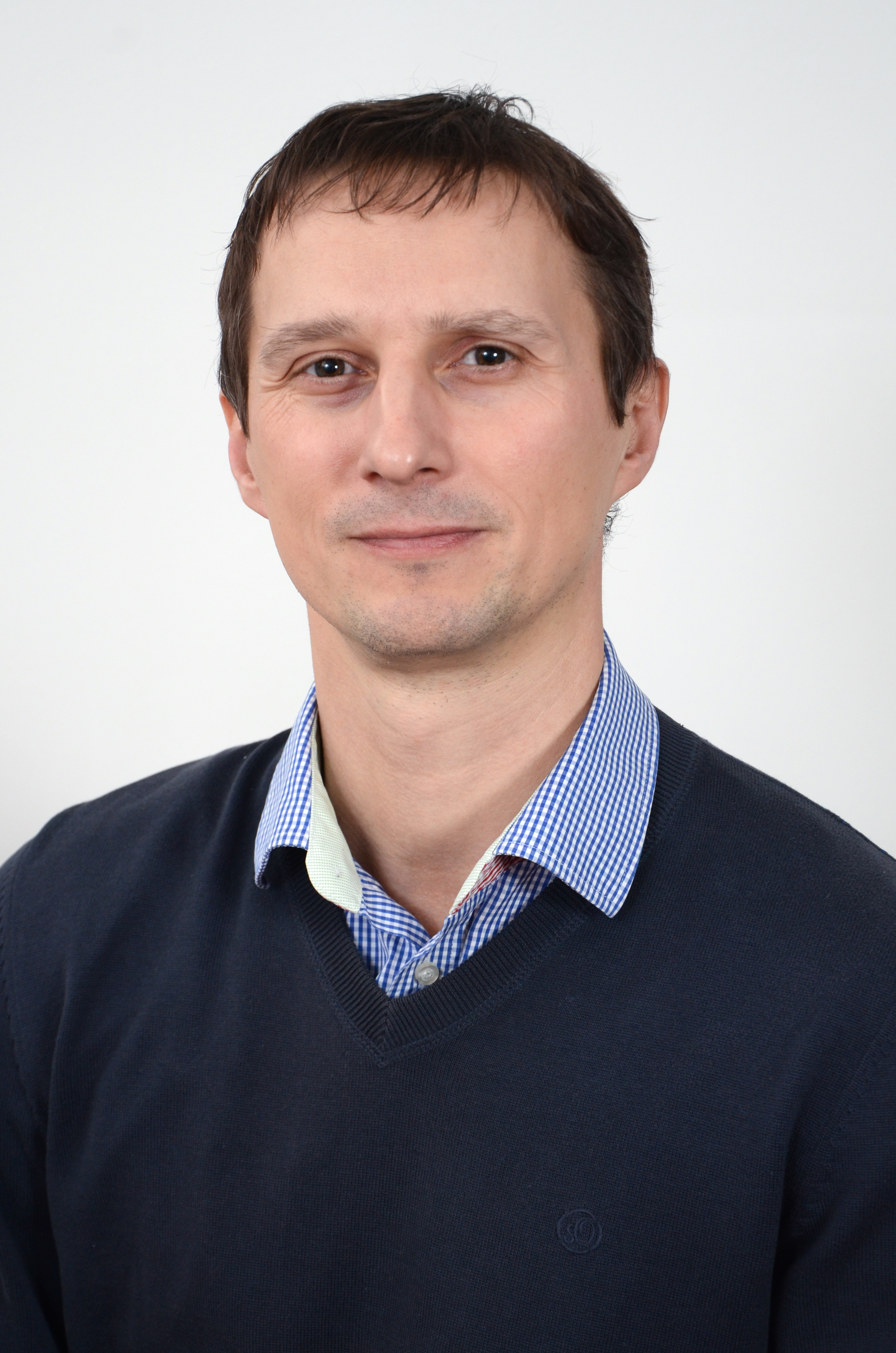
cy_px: 676
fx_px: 3262
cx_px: 448
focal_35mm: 87
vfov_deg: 23.4
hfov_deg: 15.6
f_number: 5.6
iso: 500
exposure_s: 1/100
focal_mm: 58
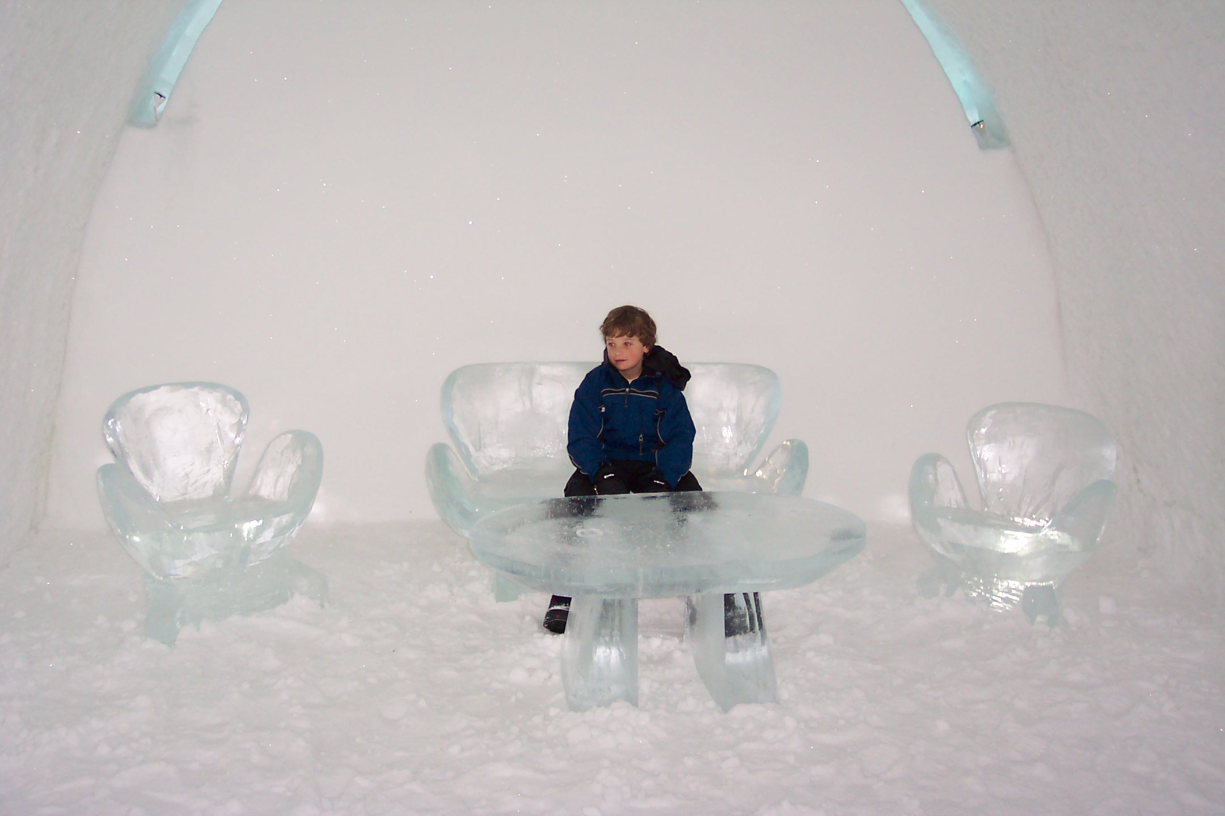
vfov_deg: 35.1
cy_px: 408
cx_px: 612
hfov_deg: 50.7
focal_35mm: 38
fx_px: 1293
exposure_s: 1/30
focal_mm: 8
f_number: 2.8
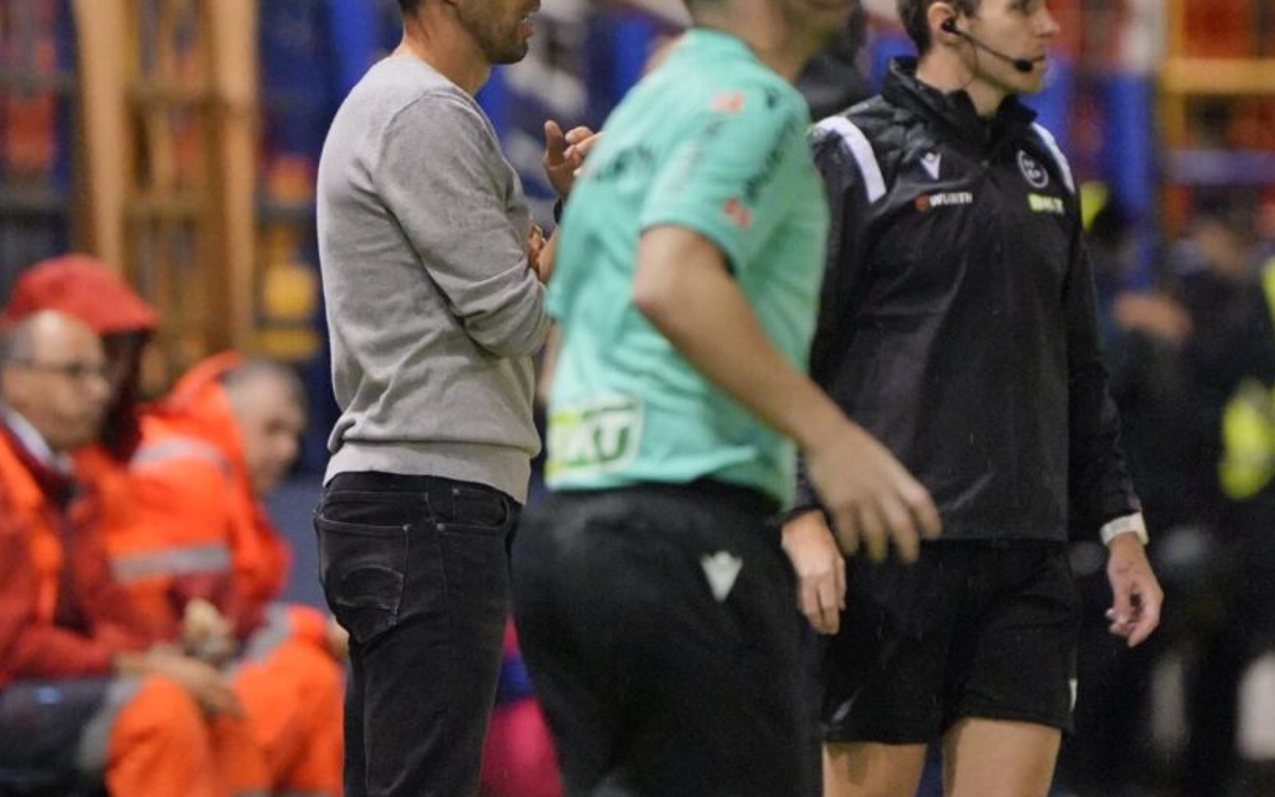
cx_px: 550
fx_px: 39859
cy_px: 277
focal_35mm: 1147
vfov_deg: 1.1
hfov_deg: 1.8
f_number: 6.3
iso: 6400
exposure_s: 1/500
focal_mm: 600
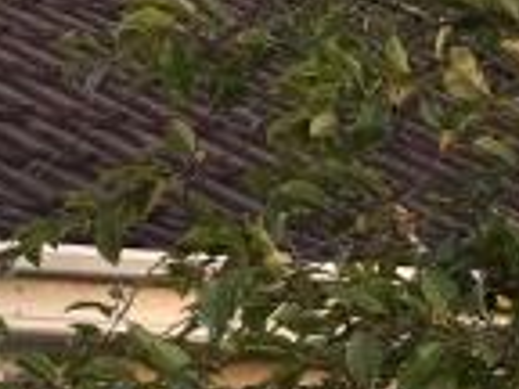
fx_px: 2774
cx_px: -656
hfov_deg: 9.7
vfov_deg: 8.0
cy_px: 151
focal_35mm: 185
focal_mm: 5.96
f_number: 1.6
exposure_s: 1/433
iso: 50
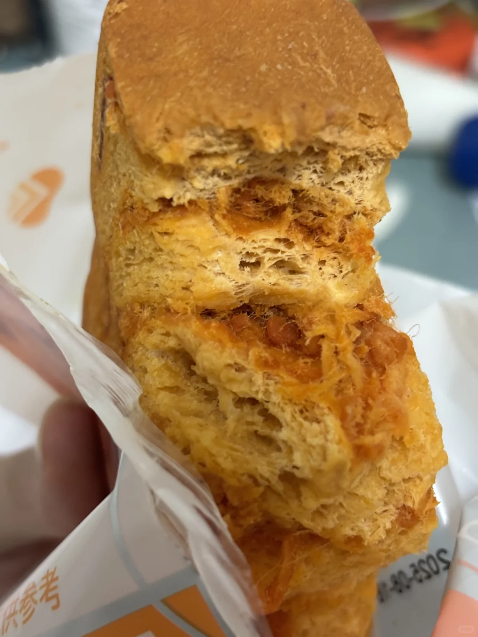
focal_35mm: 52
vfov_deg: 36.8
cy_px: 318
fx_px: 957
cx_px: 239
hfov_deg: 28.0
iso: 250
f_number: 1.6
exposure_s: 1/33
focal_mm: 5.96
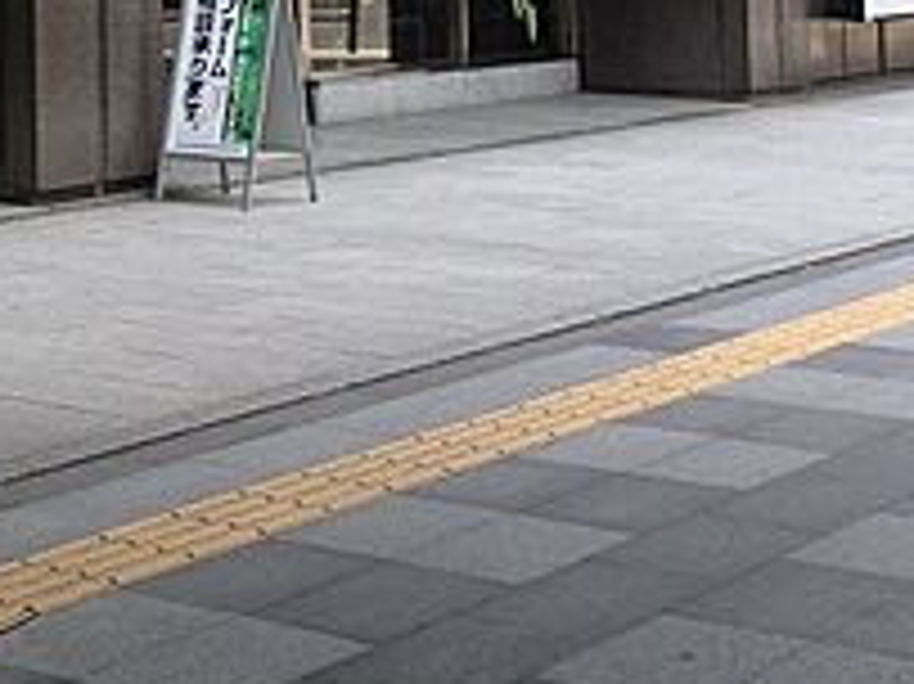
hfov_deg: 17.7
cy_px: -122
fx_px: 2744
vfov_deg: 13.8
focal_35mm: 104
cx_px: -275
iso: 50
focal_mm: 4.12
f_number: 2.4
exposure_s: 1/247
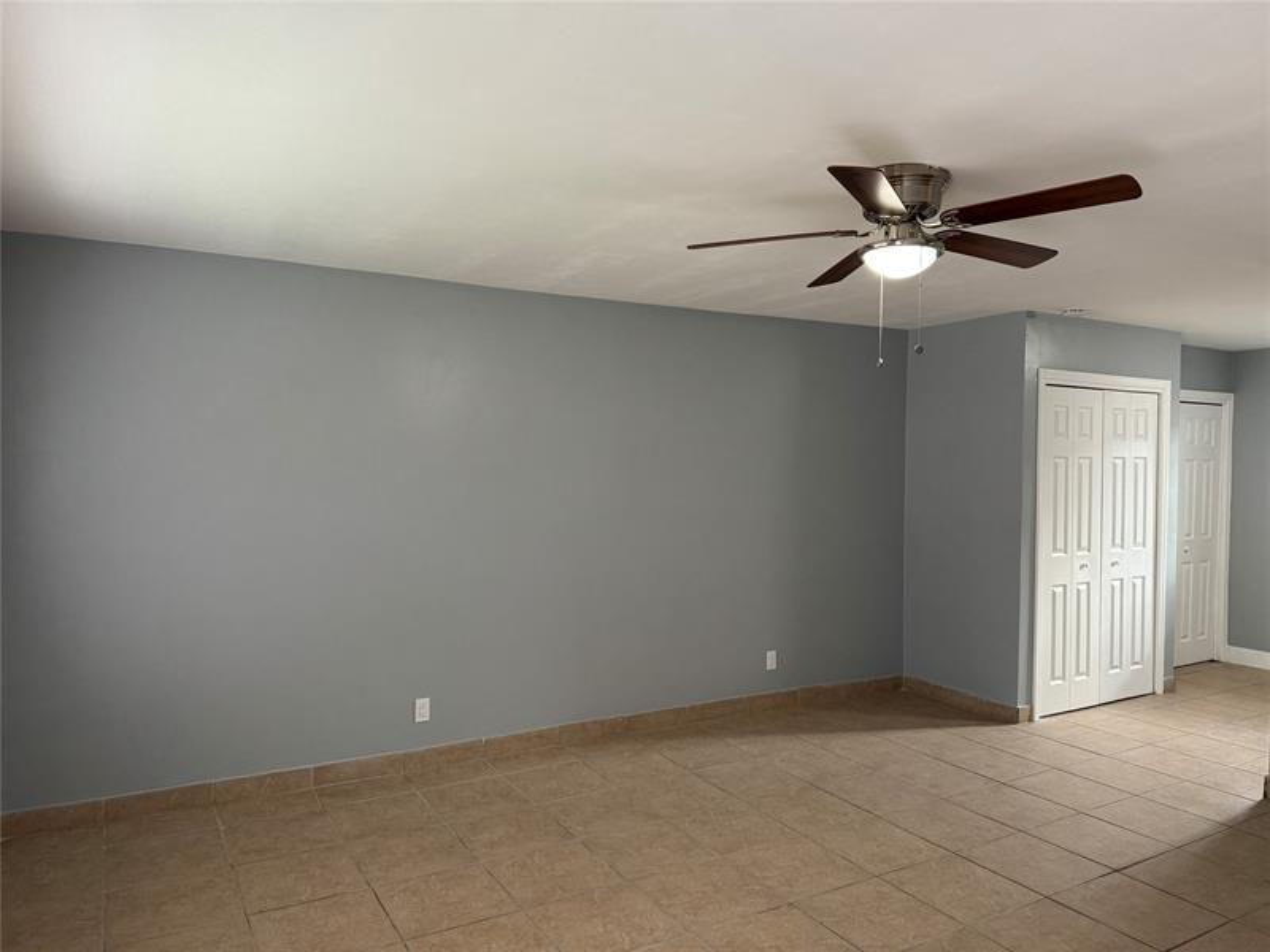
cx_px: 635
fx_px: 881
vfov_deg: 56.8
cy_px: 476
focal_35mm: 24
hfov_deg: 71.6
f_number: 1.78
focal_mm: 6.86
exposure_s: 1/120
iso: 200
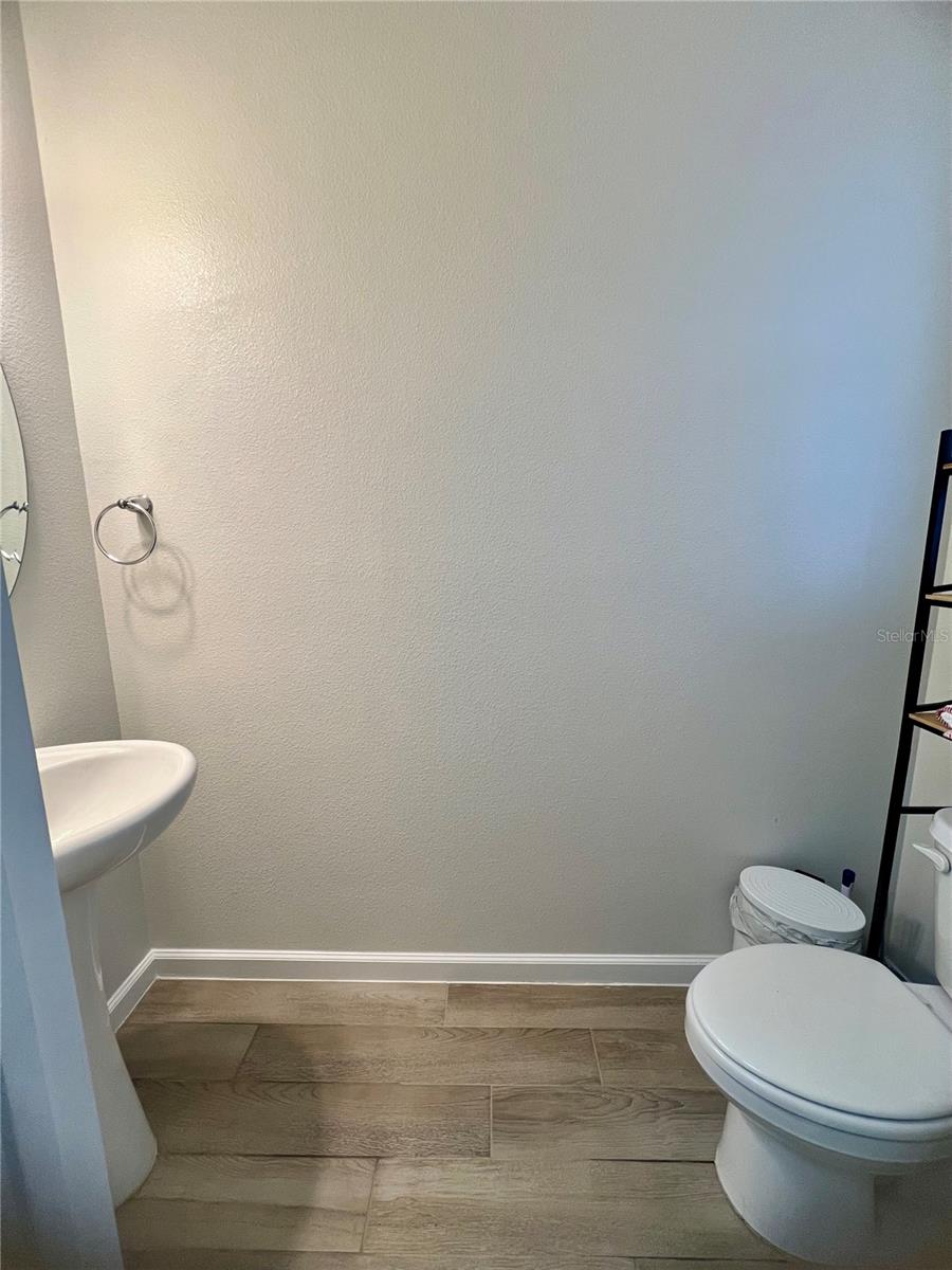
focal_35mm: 13
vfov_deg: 106.2
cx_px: 476
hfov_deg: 89.9
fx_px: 477
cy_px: 635
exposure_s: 1/120
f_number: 1.8
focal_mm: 1.57
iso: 200
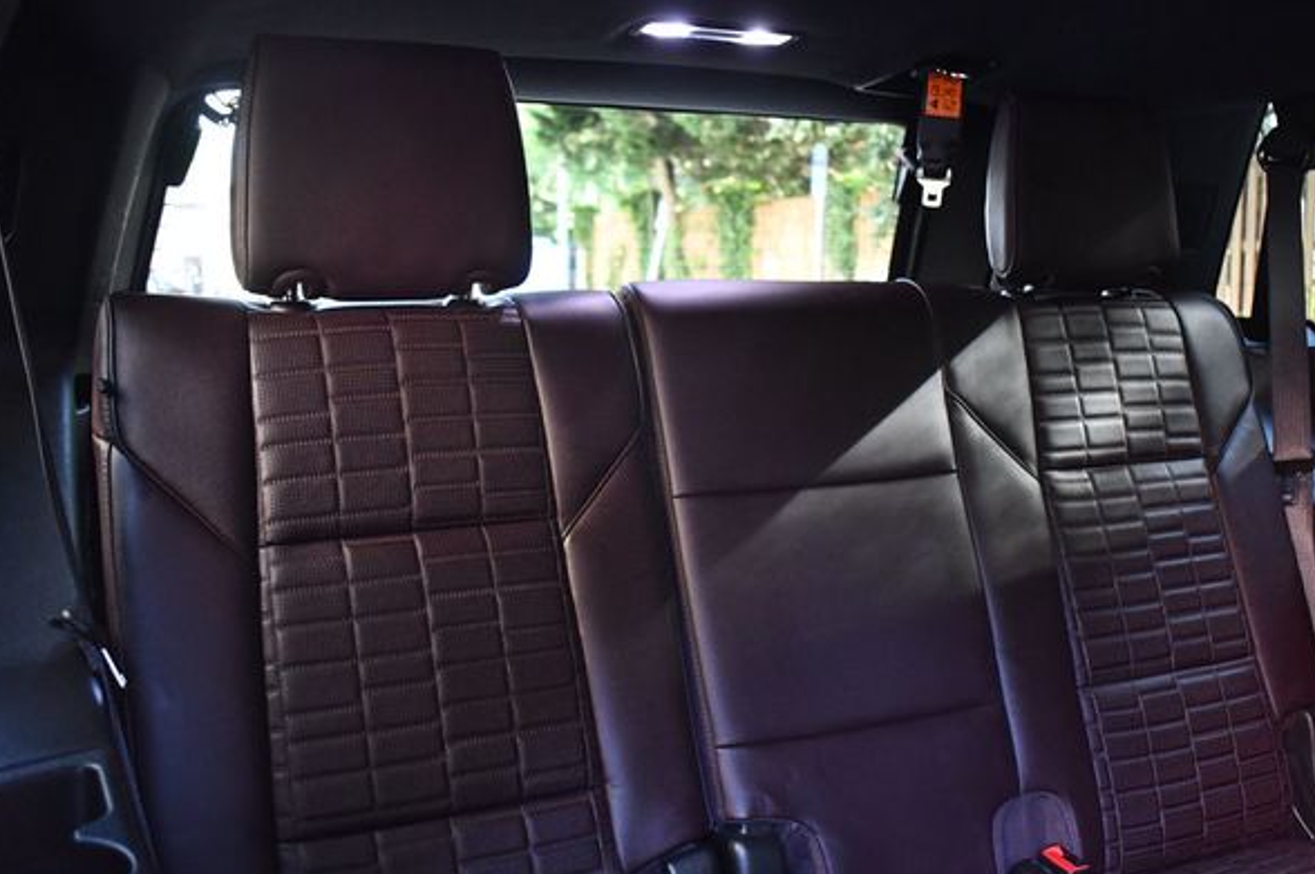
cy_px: 438
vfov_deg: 35.9
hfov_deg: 51.9
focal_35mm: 37
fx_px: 1350
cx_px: 700
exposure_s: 1/60
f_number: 3.8
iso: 4000
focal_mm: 23
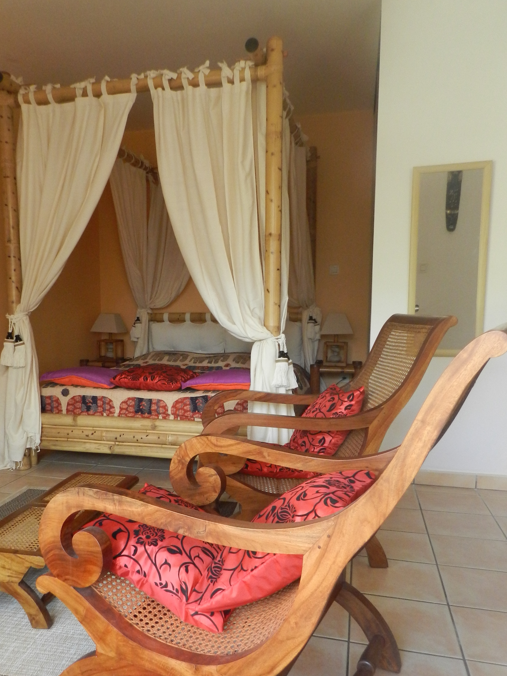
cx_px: 196
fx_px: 566
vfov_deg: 61.5
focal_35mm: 29
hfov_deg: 47.9
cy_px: 379
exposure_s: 1/25
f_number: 3.4
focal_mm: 4
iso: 400
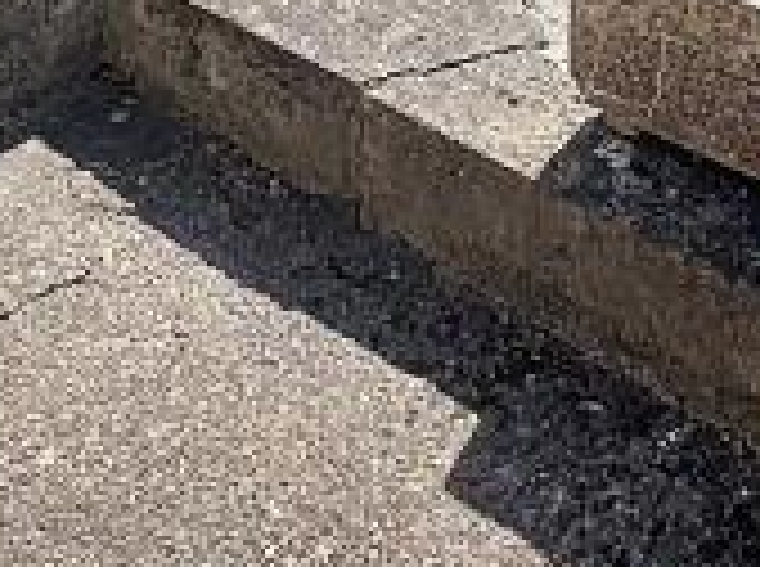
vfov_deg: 14.9
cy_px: -598
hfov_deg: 24.7
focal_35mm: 79
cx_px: 463
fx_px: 1731
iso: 32
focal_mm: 1.6
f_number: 1.8
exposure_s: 1/457
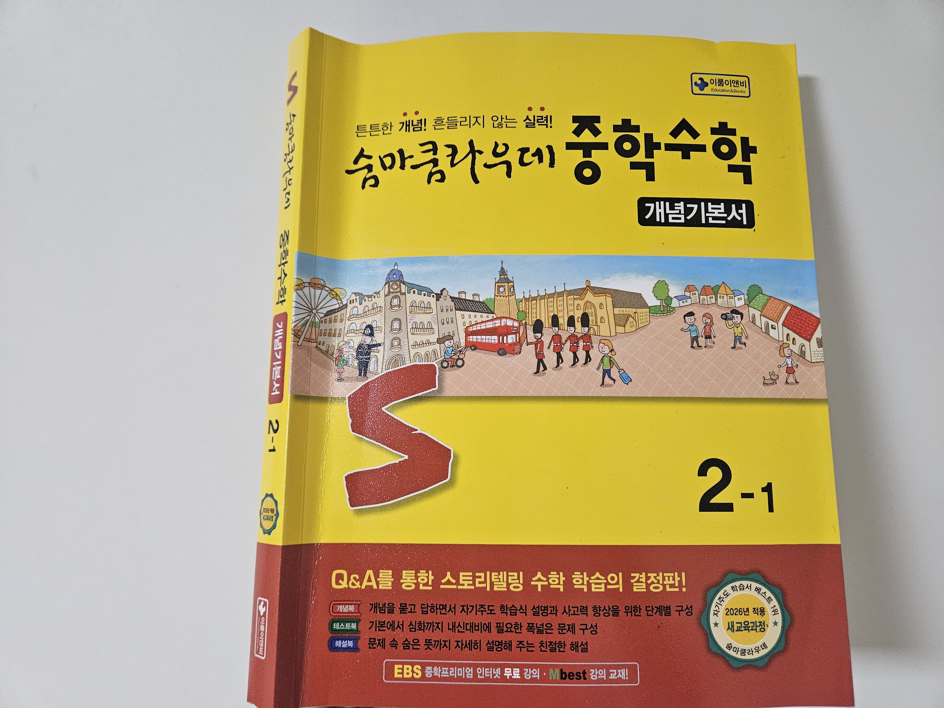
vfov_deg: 58.9
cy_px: 354
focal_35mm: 23
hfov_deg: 73.9
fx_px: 627
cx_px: 472
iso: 800
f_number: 1.8
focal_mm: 5.4
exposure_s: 1/120
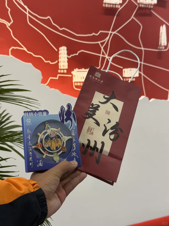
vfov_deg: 39.7
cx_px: 84
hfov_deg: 30.3
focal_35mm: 48
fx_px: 312
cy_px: 113
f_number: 1.78
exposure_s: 1/100
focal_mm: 6.76
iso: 100
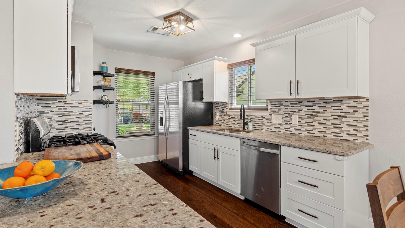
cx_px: 202
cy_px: 111
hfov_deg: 89.6
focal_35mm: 19
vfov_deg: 58.3
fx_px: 204
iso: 250
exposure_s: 3.2
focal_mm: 12
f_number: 11
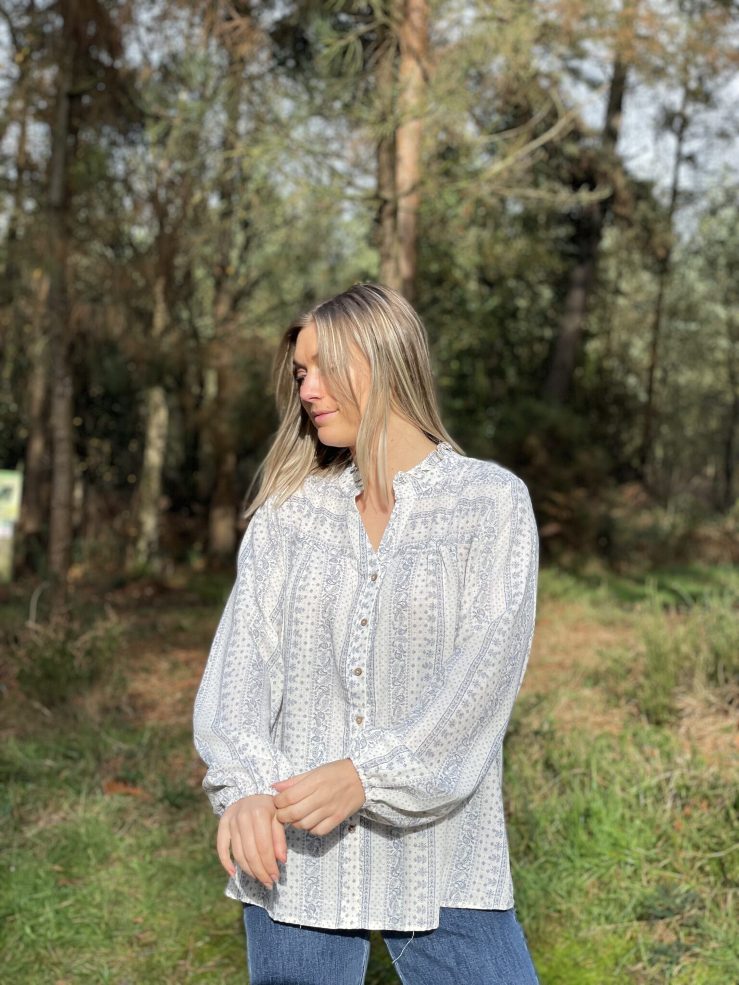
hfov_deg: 28.0
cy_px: 492
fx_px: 1480
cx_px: 370
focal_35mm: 52
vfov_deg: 36.8
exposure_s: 1/716
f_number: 2
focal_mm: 6
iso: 32
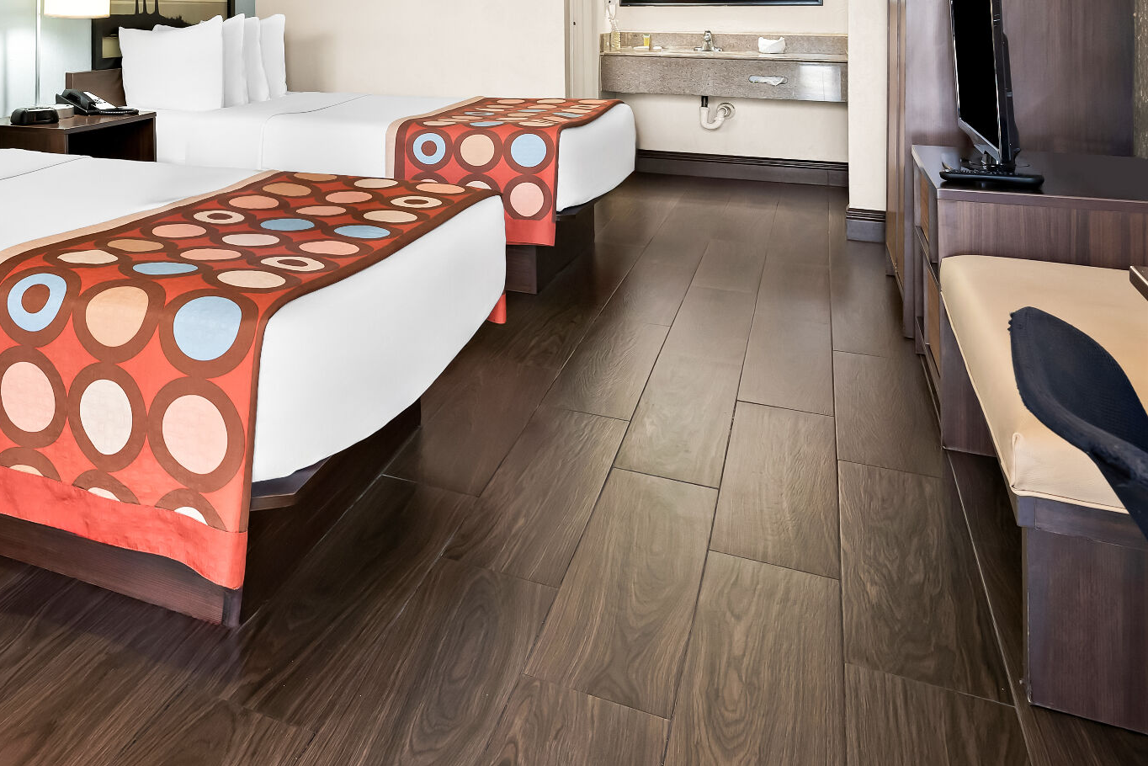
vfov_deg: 36.9
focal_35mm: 33
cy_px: 48
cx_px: 114
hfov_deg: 50.7
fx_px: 1052
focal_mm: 15
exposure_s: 1/6
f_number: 8
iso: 400
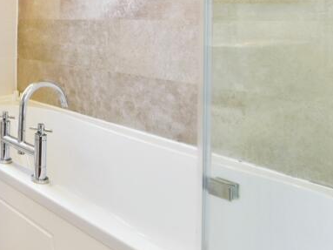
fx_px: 346
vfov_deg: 37.6
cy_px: 37
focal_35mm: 36
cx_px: -78
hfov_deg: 37.2
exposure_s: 1/3
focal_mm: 14
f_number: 6.7
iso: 400
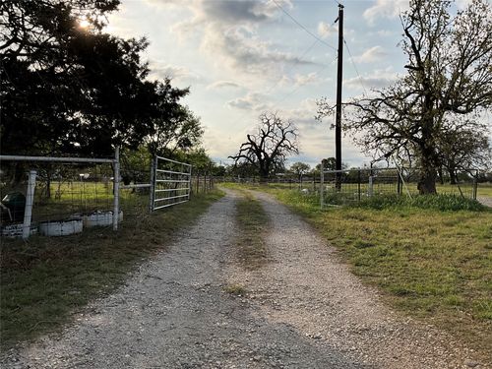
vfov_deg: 48.2
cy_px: 184
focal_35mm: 29
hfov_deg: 61.7
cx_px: 246
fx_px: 412
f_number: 1.8
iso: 25
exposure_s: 1/3534
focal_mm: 3
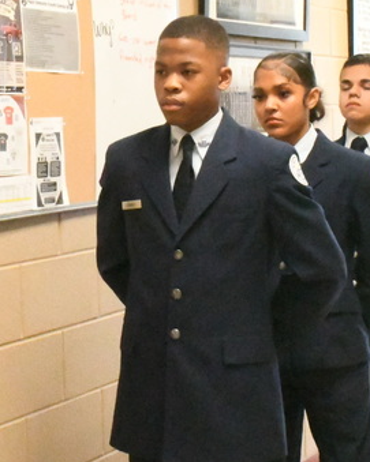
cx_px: 120
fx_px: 1274
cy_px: 208
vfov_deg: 20.6
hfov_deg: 16.5
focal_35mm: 93
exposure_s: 1/50
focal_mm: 28
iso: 45600
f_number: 22
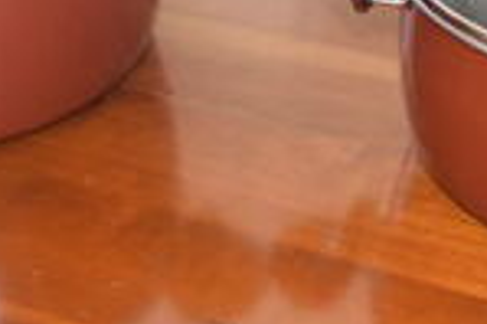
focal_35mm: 87
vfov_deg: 15.5
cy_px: 43
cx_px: 294
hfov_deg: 23.4
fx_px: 1176
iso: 800
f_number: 5.6
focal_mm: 18
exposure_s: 1/125
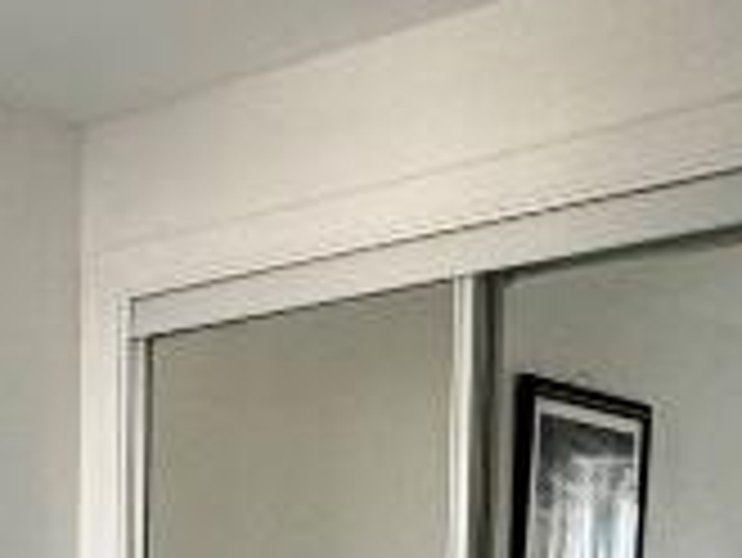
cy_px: 864
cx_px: -76
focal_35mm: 87
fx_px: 1866
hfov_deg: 21.3
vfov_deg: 15.5
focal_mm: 2.22
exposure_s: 1/100
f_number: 2.2
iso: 160
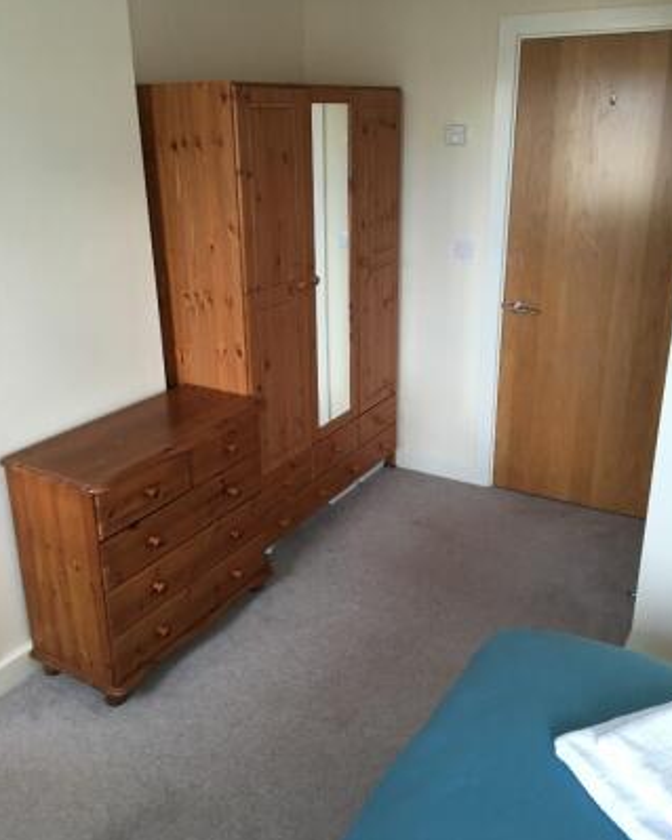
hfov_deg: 47.1
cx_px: 337
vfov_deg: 57.2
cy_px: 405
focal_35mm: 31
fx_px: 771
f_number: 2.2
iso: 50
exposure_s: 1/33
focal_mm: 4.15
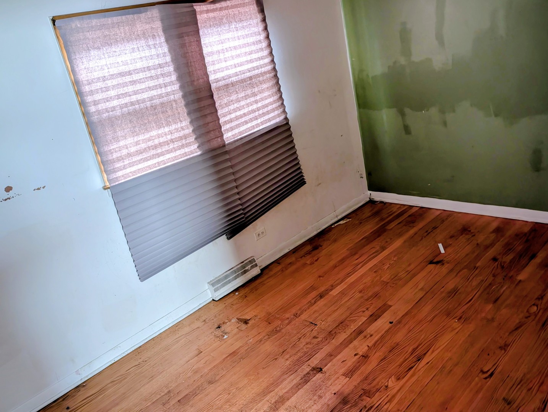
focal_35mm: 24
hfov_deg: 71.5
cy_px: 206
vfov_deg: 56.9
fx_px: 381
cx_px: 274
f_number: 1.68
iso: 1654
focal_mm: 6.9
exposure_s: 1/37.3
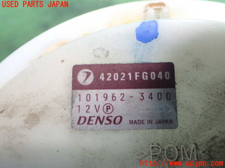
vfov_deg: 46.8
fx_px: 195
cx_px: 112
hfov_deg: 60.0
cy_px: 84
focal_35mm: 30
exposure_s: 1/40
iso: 800
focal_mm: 5.4
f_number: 2.3
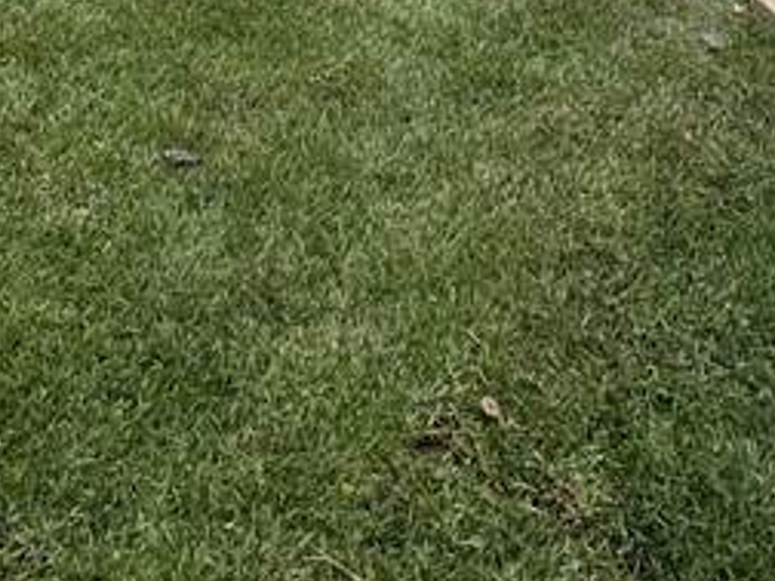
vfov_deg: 19.1
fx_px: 1276
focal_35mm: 57
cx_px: 434
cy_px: -483
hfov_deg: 33.7
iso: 40
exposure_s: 1/401
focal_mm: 2.22
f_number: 2.2
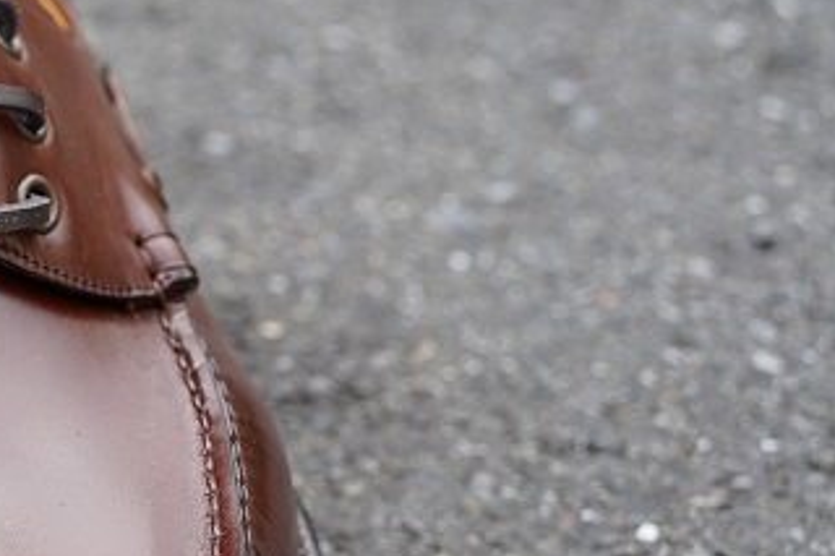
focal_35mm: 125
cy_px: 352
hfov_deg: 15.2
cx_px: -402
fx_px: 2898
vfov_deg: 10.9
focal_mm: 40
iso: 100
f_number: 4
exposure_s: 1/160
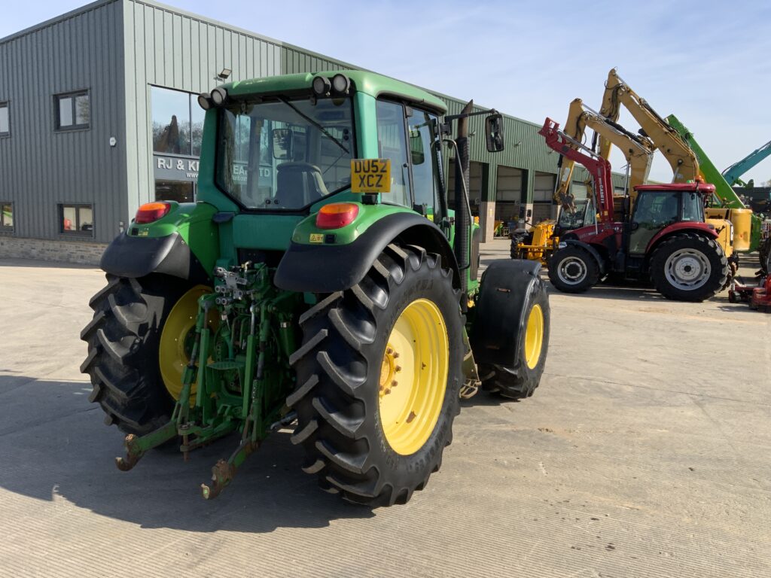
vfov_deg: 48.2
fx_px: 646
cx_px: 386
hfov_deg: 61.7
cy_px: 289
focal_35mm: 29
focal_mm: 3
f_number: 1.8
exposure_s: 1/1377
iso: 16
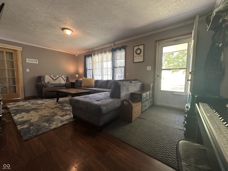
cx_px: 114
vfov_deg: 85.7
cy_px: 86
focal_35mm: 14
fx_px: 92
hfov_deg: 102.1
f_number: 2.2
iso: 320
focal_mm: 2.22
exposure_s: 1/61
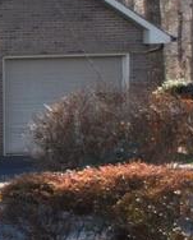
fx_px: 1774
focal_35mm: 249
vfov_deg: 7.8
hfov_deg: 5.5
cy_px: 118
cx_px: -570
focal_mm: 26
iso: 100
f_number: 4.5
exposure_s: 1/200
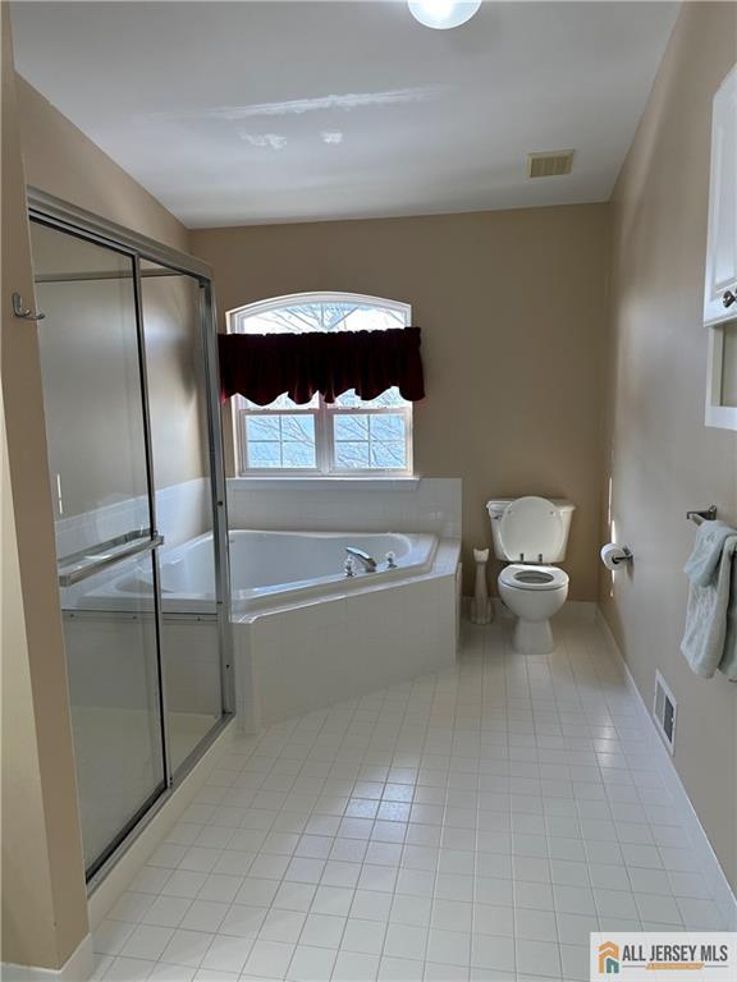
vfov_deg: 71.6
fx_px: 681
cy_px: 491
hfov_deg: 56.8
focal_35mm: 24
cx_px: 368
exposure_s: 1/159
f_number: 1.78
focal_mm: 6.86
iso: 80
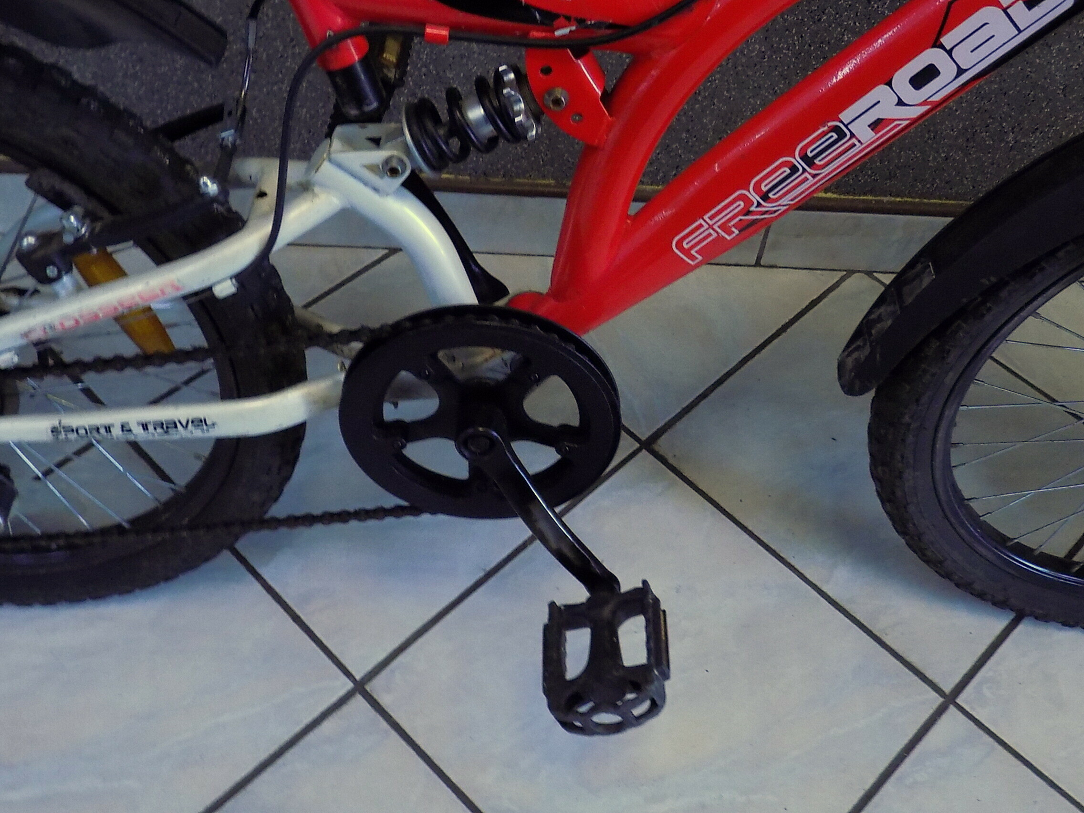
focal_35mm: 34
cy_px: 406
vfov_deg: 41.8
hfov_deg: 54.0
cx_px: 542
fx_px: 1065
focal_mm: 6.1
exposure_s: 1/8
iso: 400
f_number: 3.4
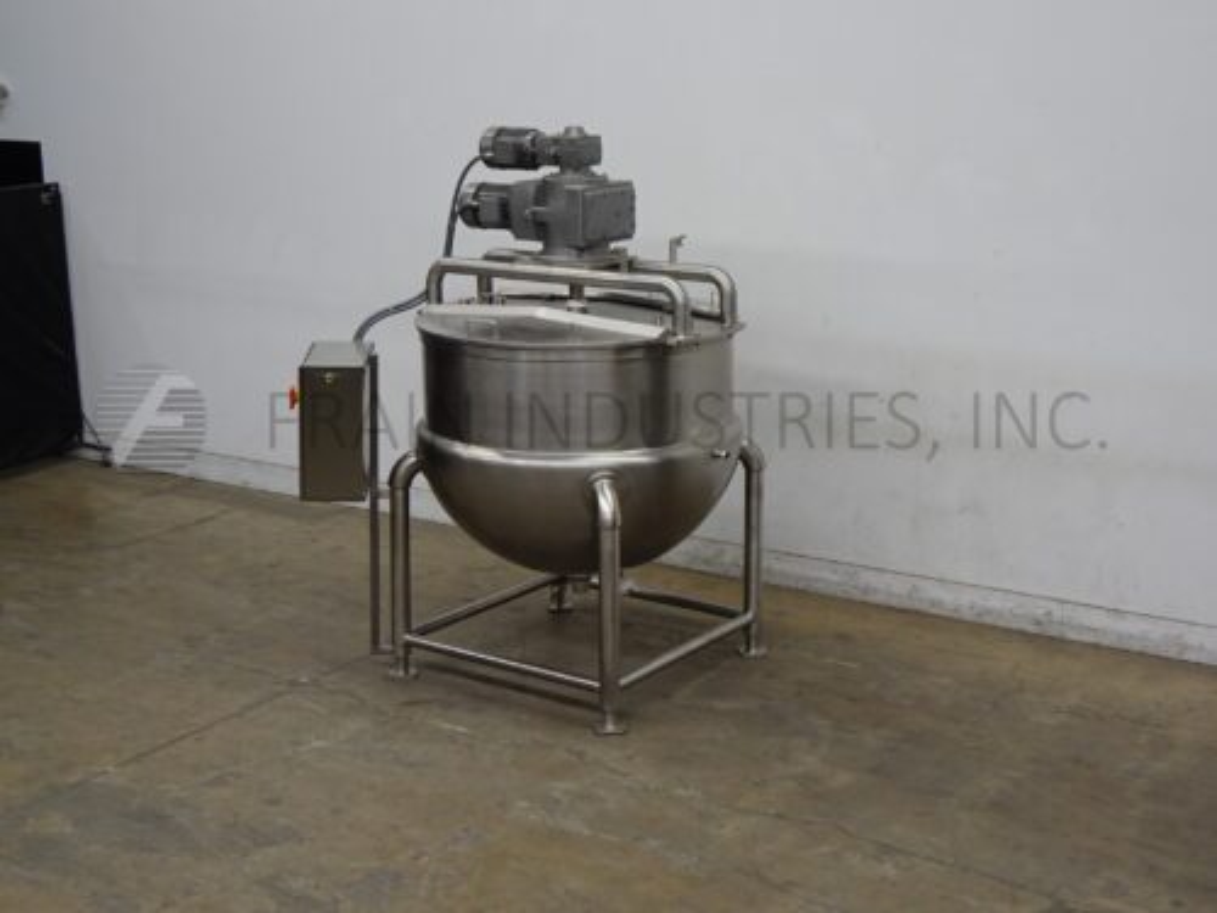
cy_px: 456
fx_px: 1758
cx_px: 608
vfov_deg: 29.1
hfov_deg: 38.2
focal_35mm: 50
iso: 160
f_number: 4.5
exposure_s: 1/50
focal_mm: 8.07
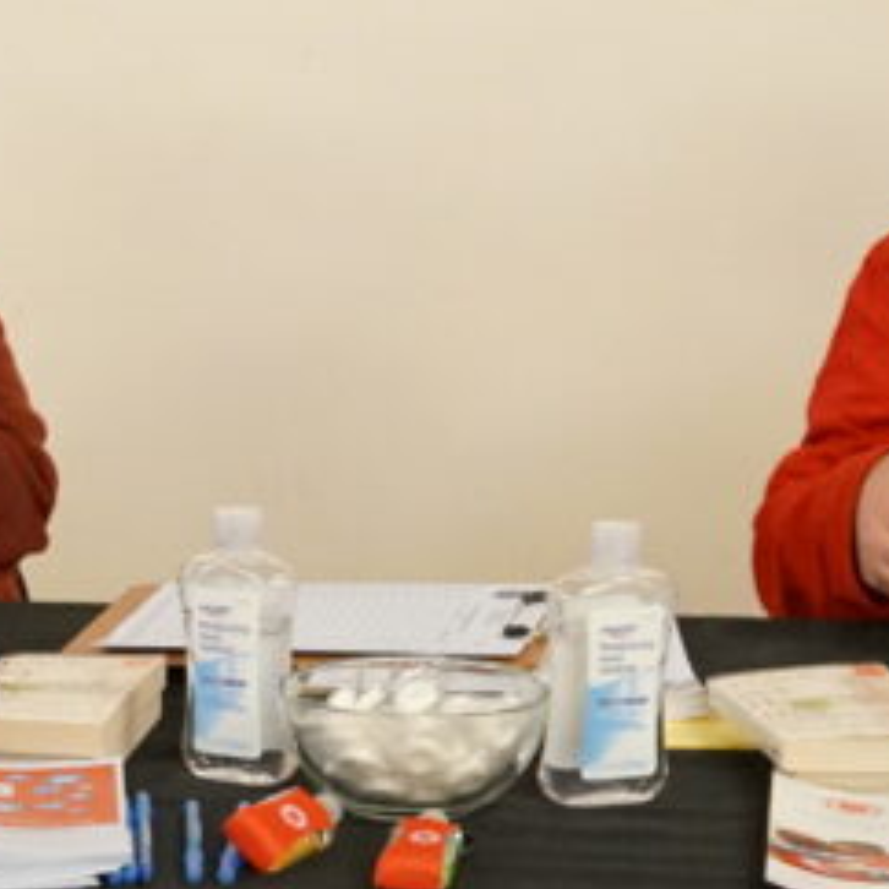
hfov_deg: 14.8
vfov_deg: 15.0
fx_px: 3341
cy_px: 828
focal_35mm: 115
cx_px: -55
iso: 4000
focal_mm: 32
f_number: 4
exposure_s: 1/160
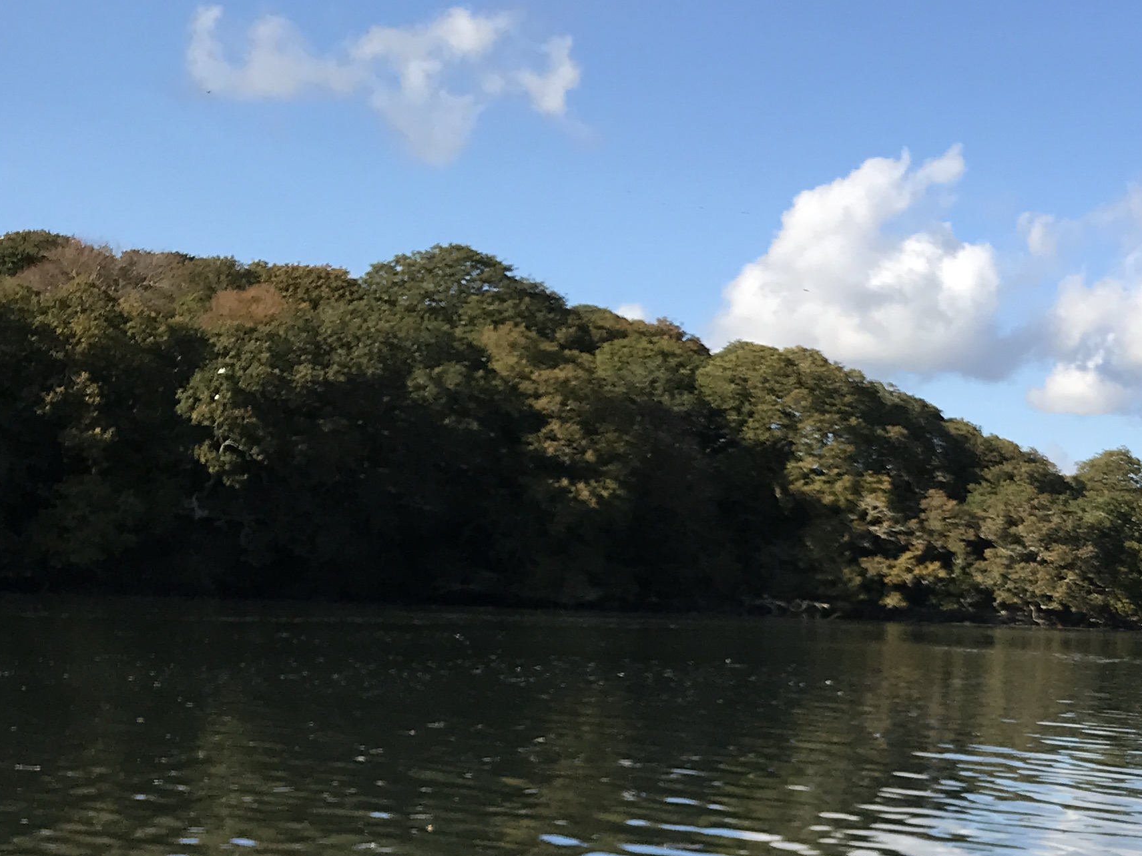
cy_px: 913
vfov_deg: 21.3
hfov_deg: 26.7
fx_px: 2177
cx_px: 1300
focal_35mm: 66
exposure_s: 1/1842
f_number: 1.8
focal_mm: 3.99
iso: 20
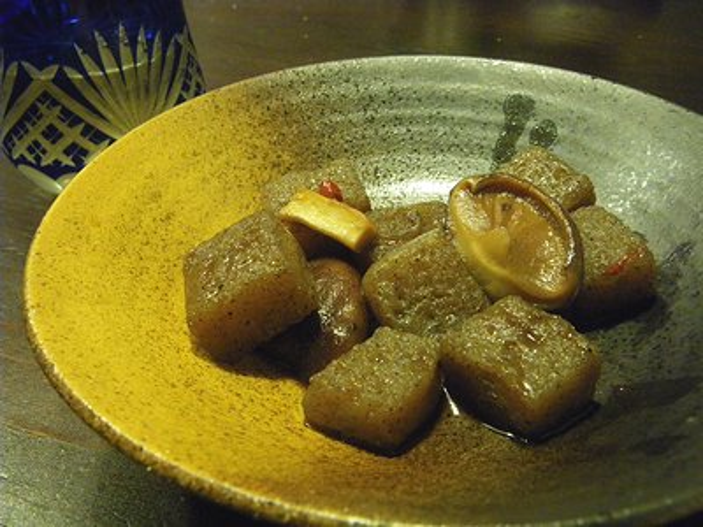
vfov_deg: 41.8
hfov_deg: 54.0
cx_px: 352
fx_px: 690
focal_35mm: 34
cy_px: 264
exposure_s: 1/13
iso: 800
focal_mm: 6.1
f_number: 3.8
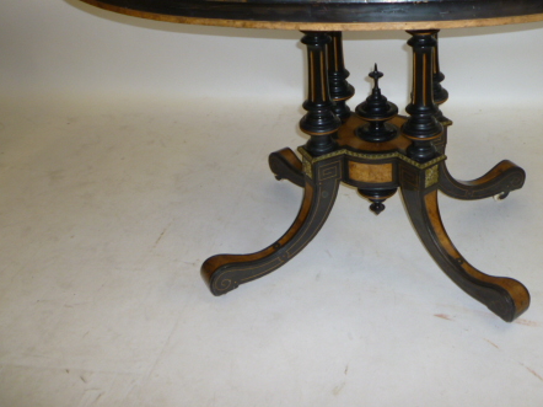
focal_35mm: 42
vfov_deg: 33.9
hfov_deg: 44.0
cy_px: 123
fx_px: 658
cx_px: 375
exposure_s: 1/30
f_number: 3.3
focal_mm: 5.2
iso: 100
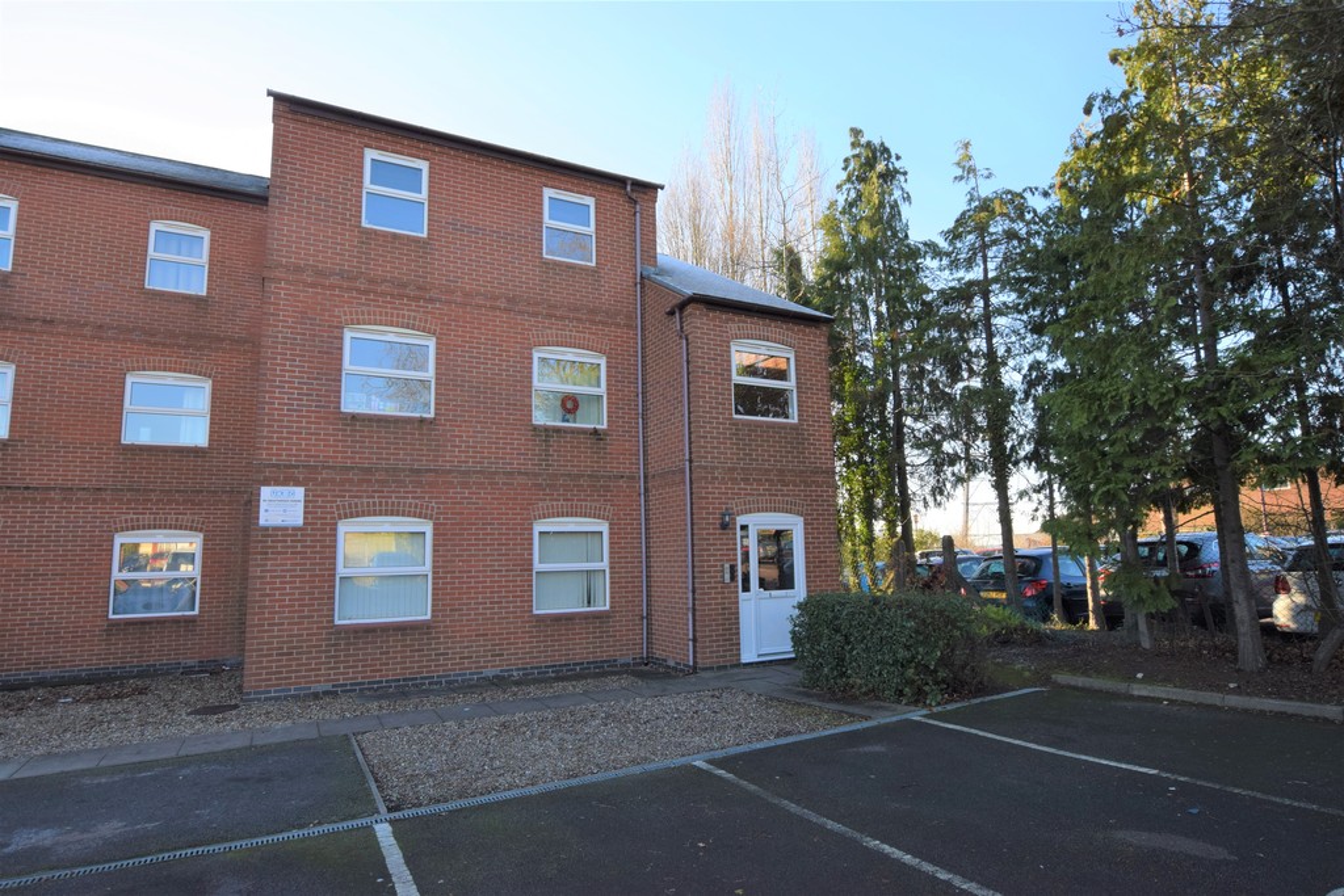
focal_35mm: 20
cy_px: 448
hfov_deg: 85.4
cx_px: 672
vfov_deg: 63.2
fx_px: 728
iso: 400
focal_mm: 13
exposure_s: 1/250
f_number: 8
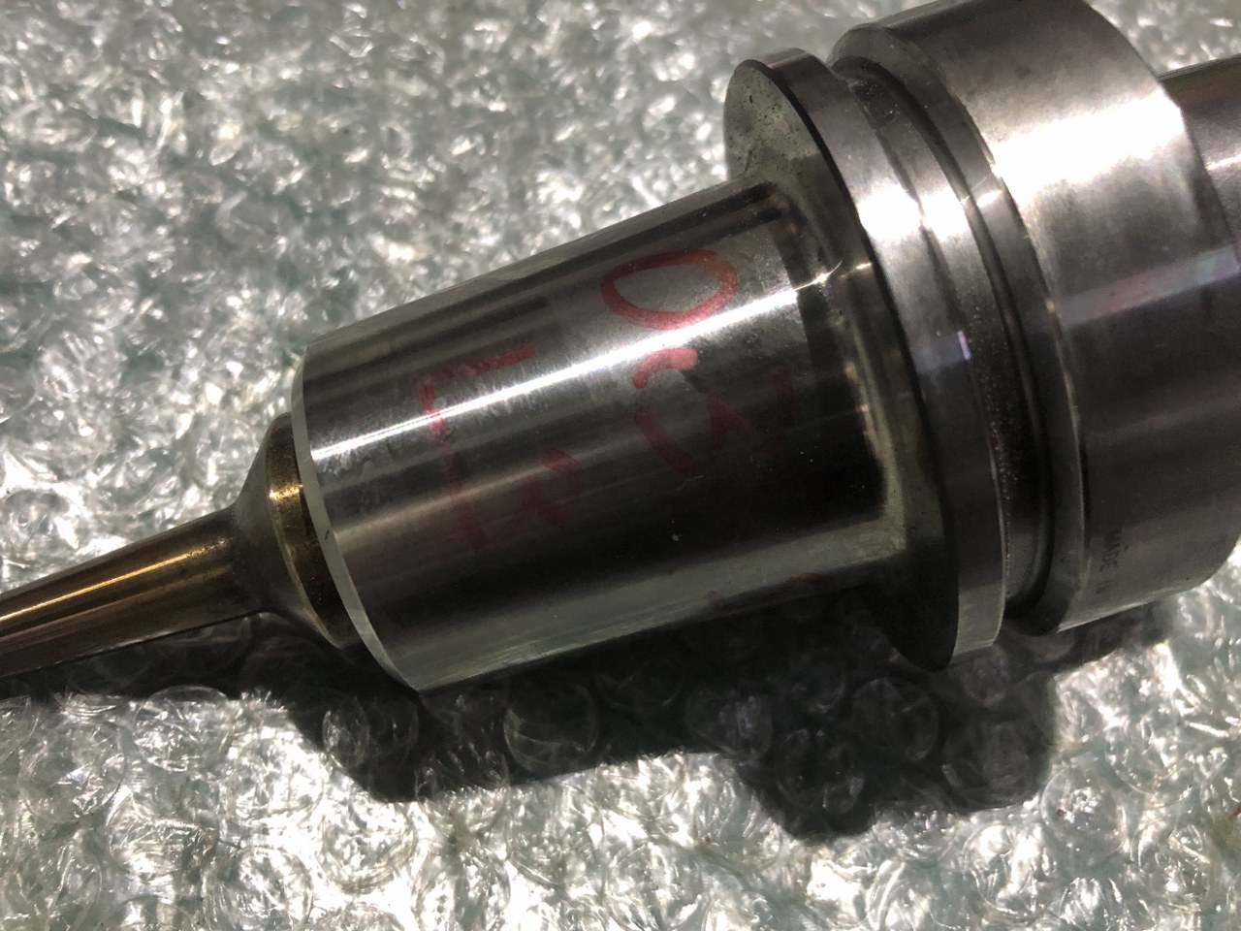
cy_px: 466
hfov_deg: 63.4
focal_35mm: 28
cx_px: 620
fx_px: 1004
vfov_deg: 49.7
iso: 80
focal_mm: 3.99
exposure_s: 1/15
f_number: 1.8
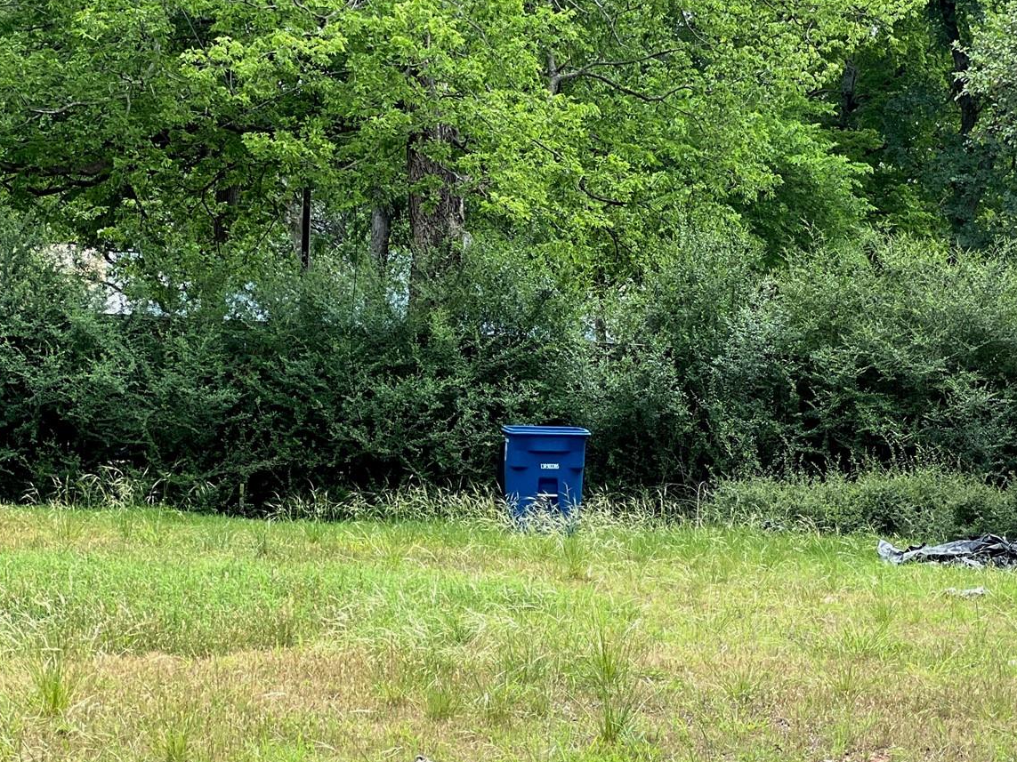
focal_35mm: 138
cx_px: 869
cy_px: 561
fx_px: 4054
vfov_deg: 10.7
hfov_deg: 14.2
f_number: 2.8
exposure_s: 1/133
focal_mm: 9
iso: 20
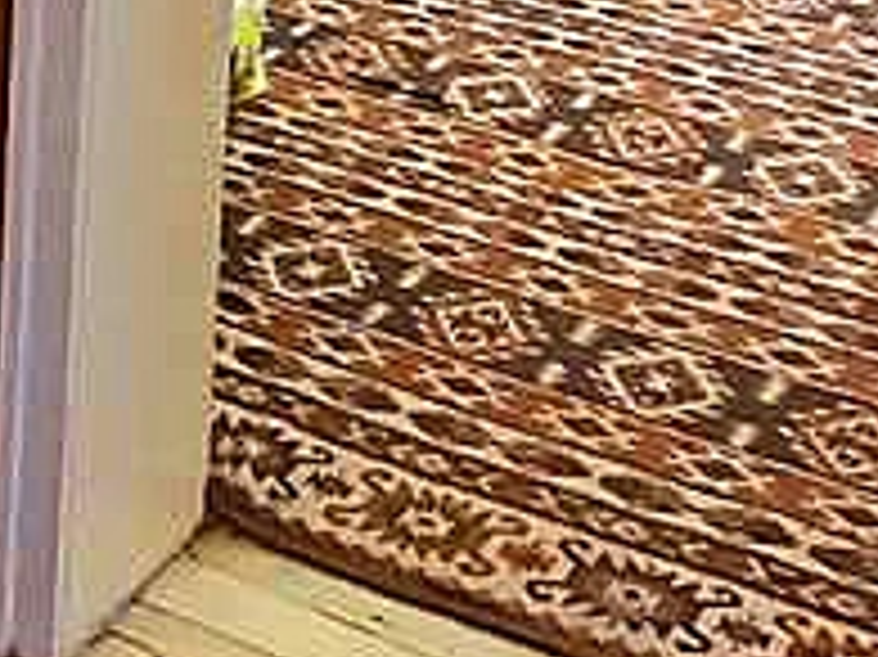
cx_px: -239
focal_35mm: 100
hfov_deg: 18.4
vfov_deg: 12.6
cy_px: -736
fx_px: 2535
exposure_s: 1/33
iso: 400
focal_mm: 1.8
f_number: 2.2
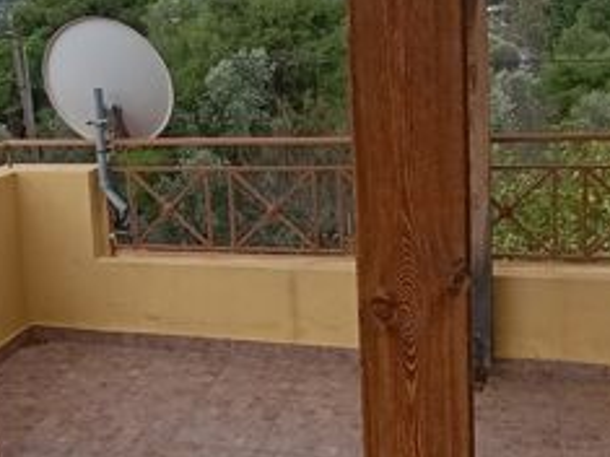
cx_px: 232
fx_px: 845
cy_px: 130
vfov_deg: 29.9
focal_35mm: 48
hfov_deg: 39.4
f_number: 2.2
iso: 50
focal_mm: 1.65
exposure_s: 1/172
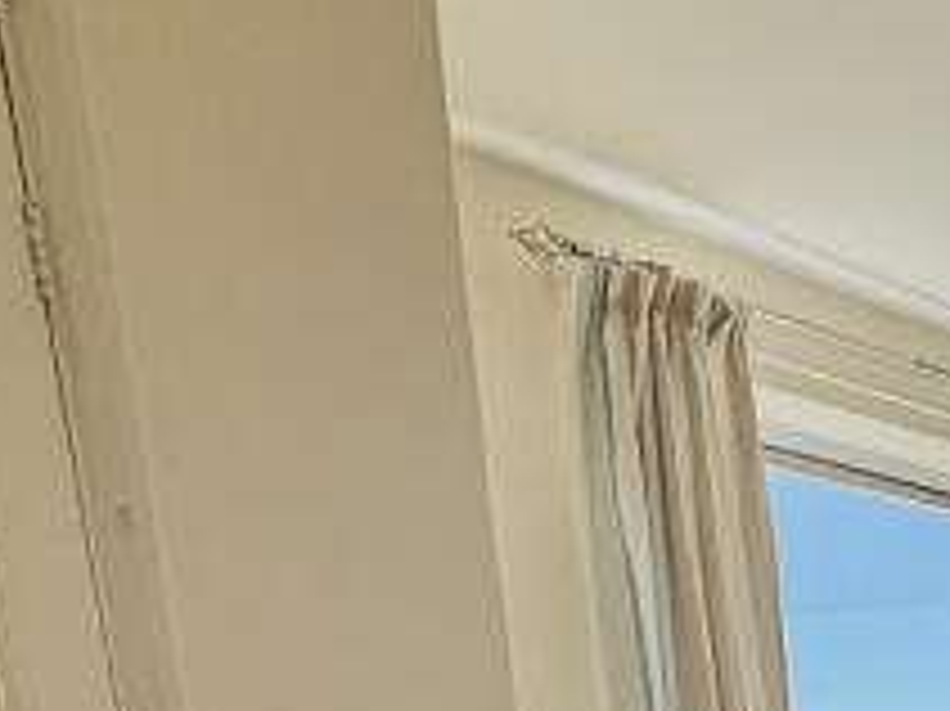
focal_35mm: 68
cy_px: 1426
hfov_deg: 24.5
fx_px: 1865
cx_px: 1270
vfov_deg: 16.4
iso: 40
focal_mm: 2.22
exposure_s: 1/409
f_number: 2.2
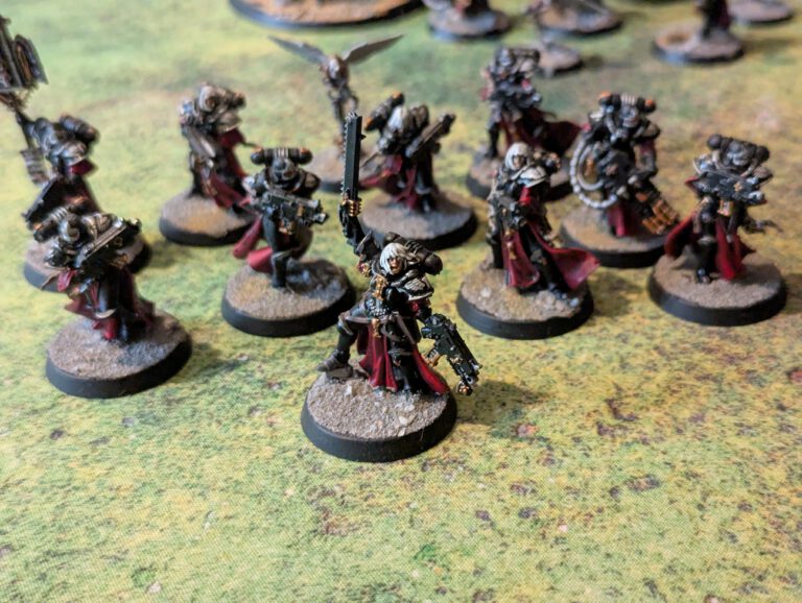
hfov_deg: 39.6
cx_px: 401
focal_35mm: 48
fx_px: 1113
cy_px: 302
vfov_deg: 30.3
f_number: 1.85
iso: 1688
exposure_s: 1/33.3
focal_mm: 6.81
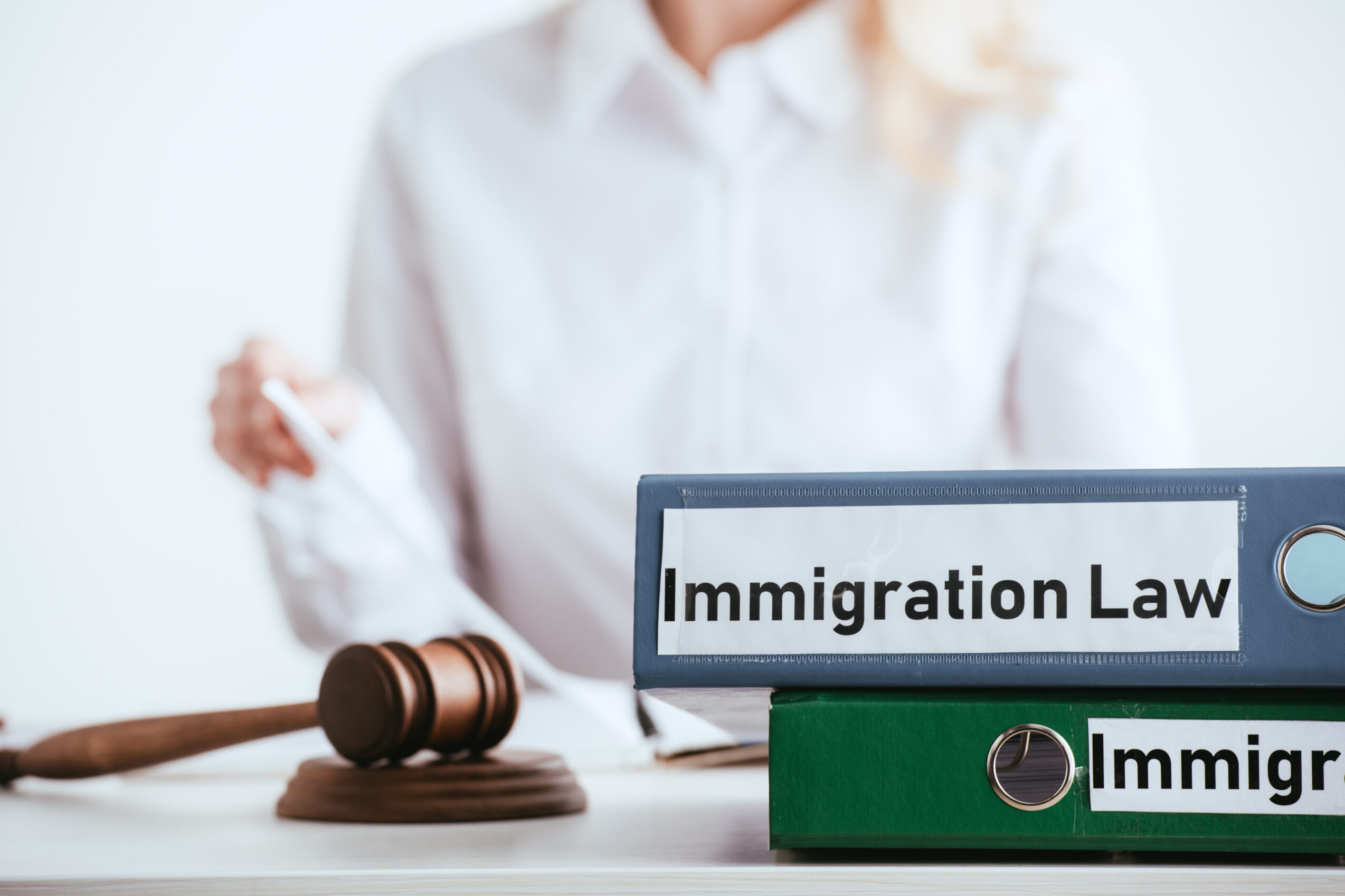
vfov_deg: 6.8
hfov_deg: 10.2
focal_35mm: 201
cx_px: 675
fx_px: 7509
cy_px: 450
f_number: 5.6
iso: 200
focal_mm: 200
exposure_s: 1/200
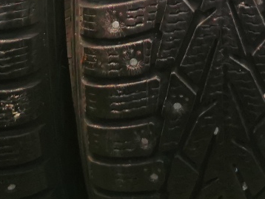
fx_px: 843
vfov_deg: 12.0
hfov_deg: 16.8
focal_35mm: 110
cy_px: -198
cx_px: 353
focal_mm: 5.56
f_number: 1.6
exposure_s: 1/50
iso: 200
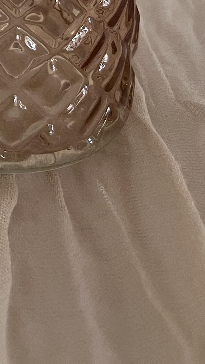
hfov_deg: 10.2
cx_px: -192
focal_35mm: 110
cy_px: -296
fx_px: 1063
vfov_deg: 16.3
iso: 125
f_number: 1.6
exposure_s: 1/114
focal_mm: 5.1
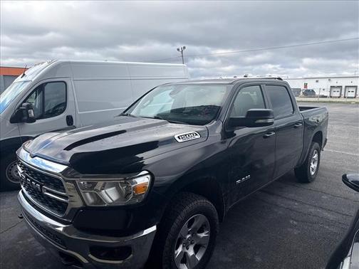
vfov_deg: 56.8
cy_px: 134
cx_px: 180
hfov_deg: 71.6
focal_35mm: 24
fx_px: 249
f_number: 1.78
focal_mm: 6.76
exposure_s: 1/1855
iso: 80
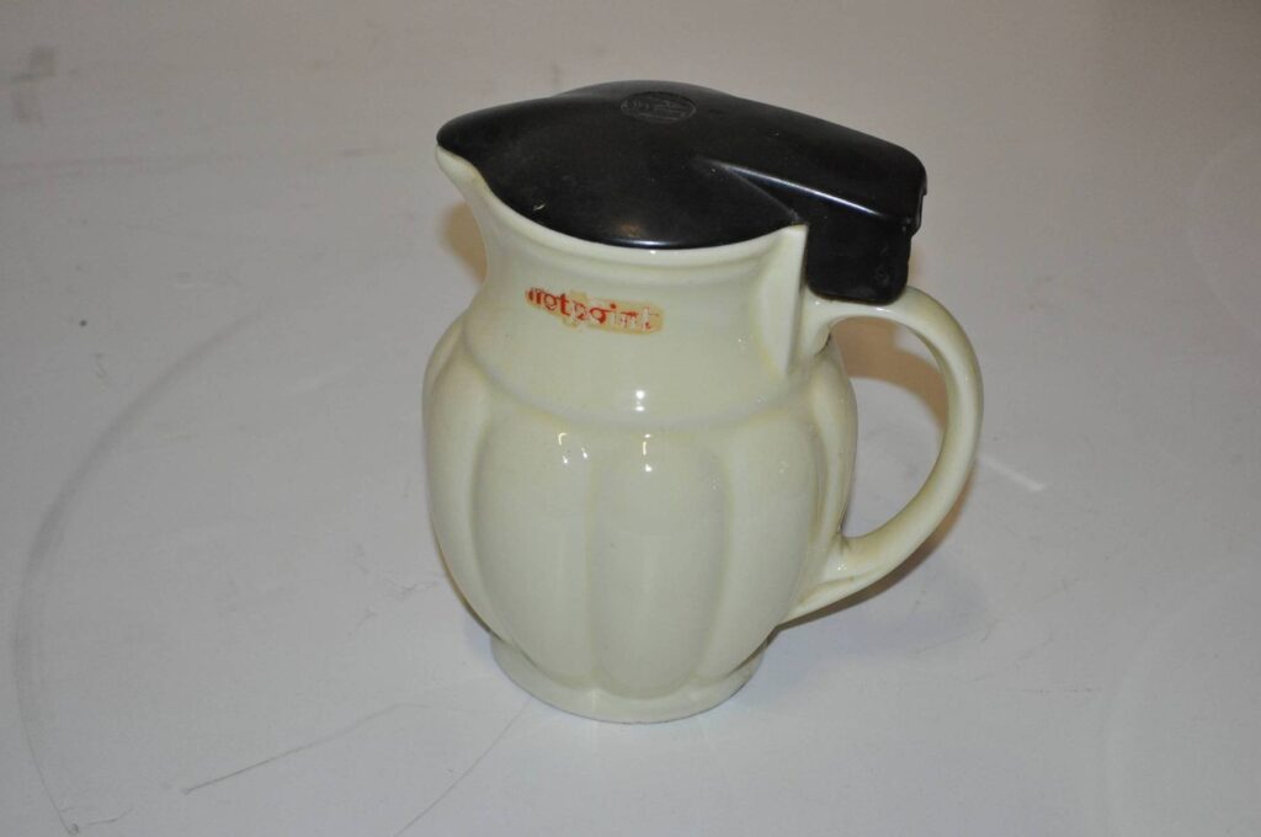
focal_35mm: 66
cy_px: 418
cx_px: 630
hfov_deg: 30.5
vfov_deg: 20.6
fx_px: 2309
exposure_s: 1/60
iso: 800
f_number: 5.3
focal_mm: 44
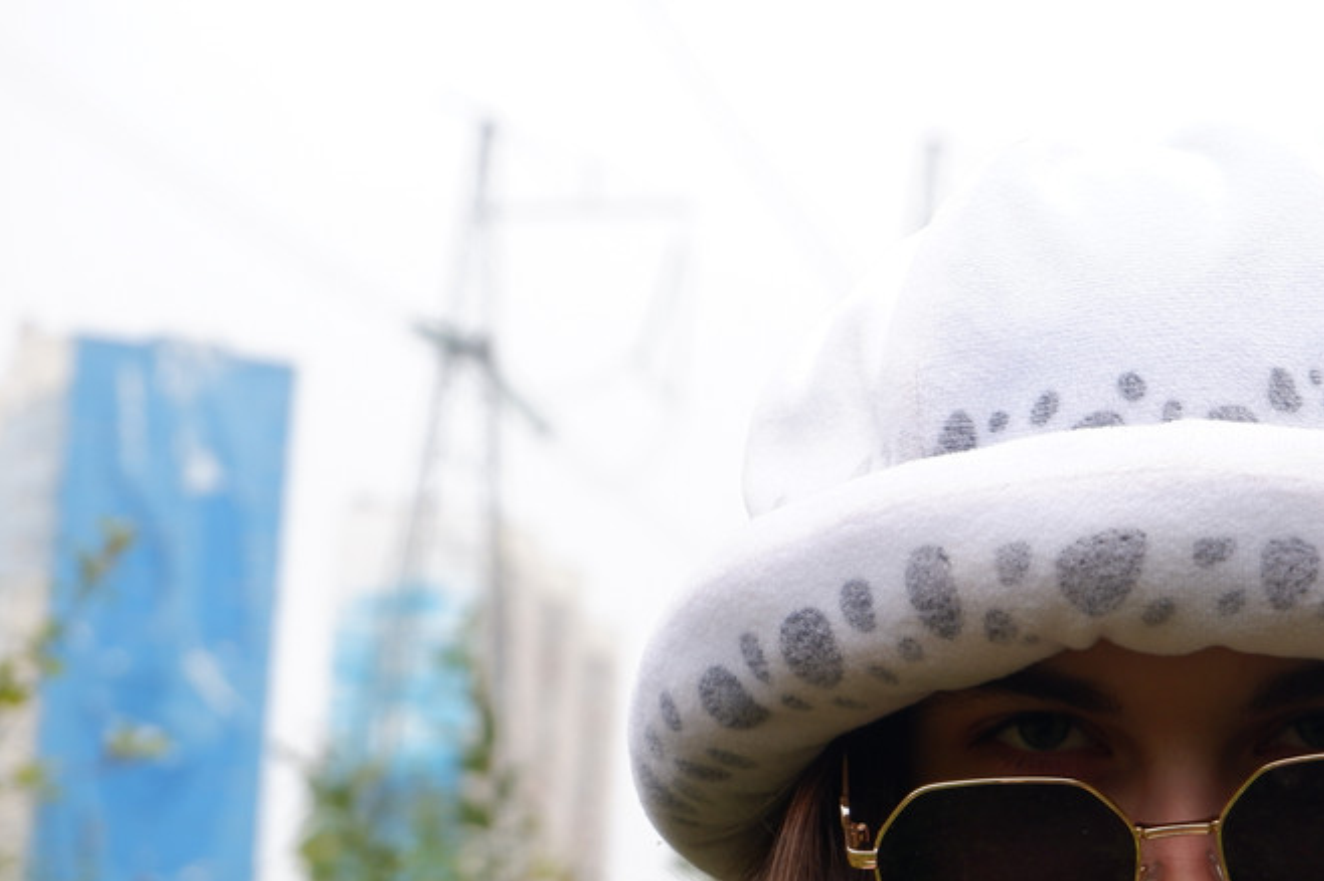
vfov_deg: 13.0
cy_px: 803
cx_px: 1205
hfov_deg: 19.3
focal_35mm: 104
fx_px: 3823
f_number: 5.2
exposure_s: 1/120
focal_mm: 38.5
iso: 200
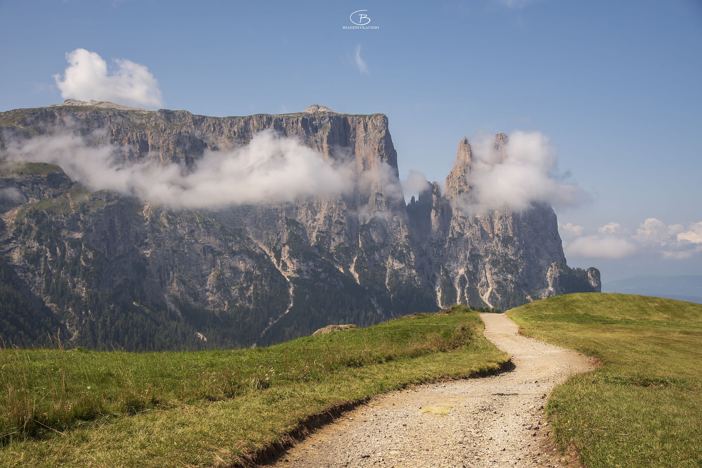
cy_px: 234
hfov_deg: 42.7
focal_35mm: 46
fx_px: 897
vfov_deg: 29.3
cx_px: 351
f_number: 6.3
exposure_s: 1/320
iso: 100
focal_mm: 46
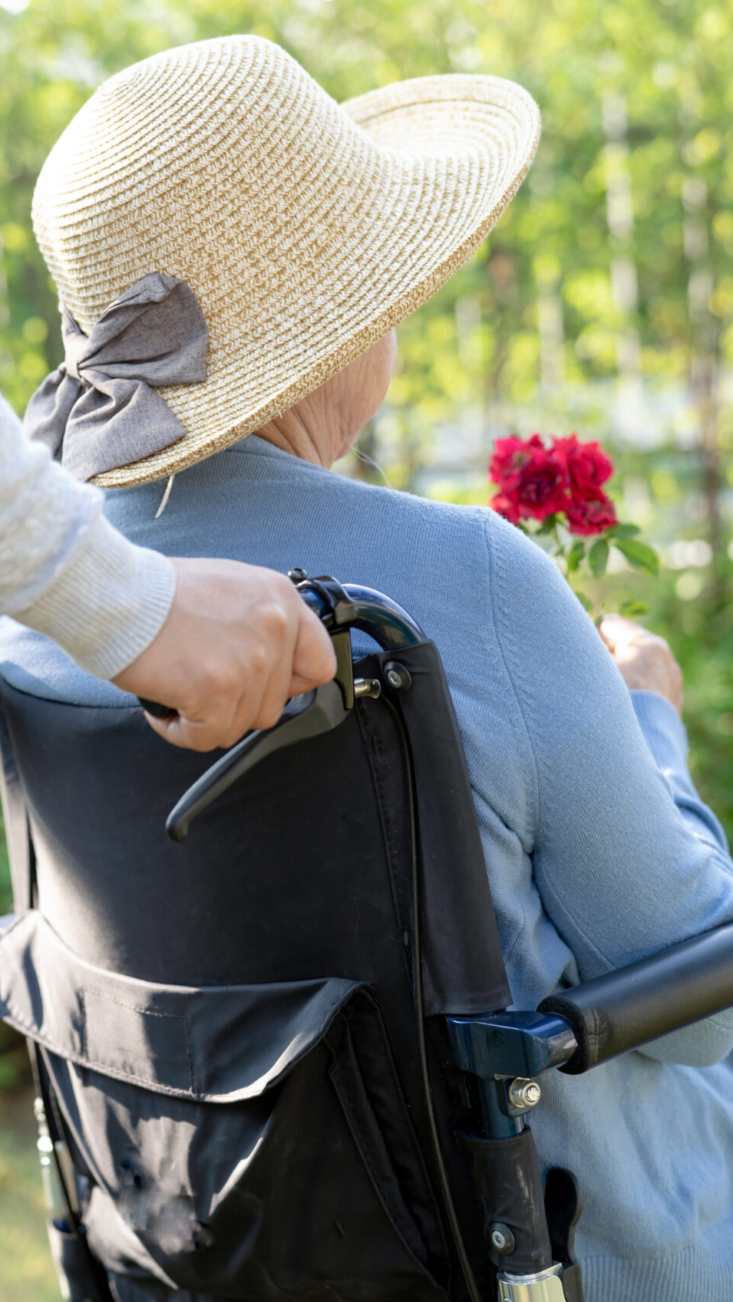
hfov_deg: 15.2
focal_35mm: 79
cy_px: 650
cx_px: 108
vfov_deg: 26.8
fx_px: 2729
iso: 100
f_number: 2.2
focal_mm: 50
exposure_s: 1/125
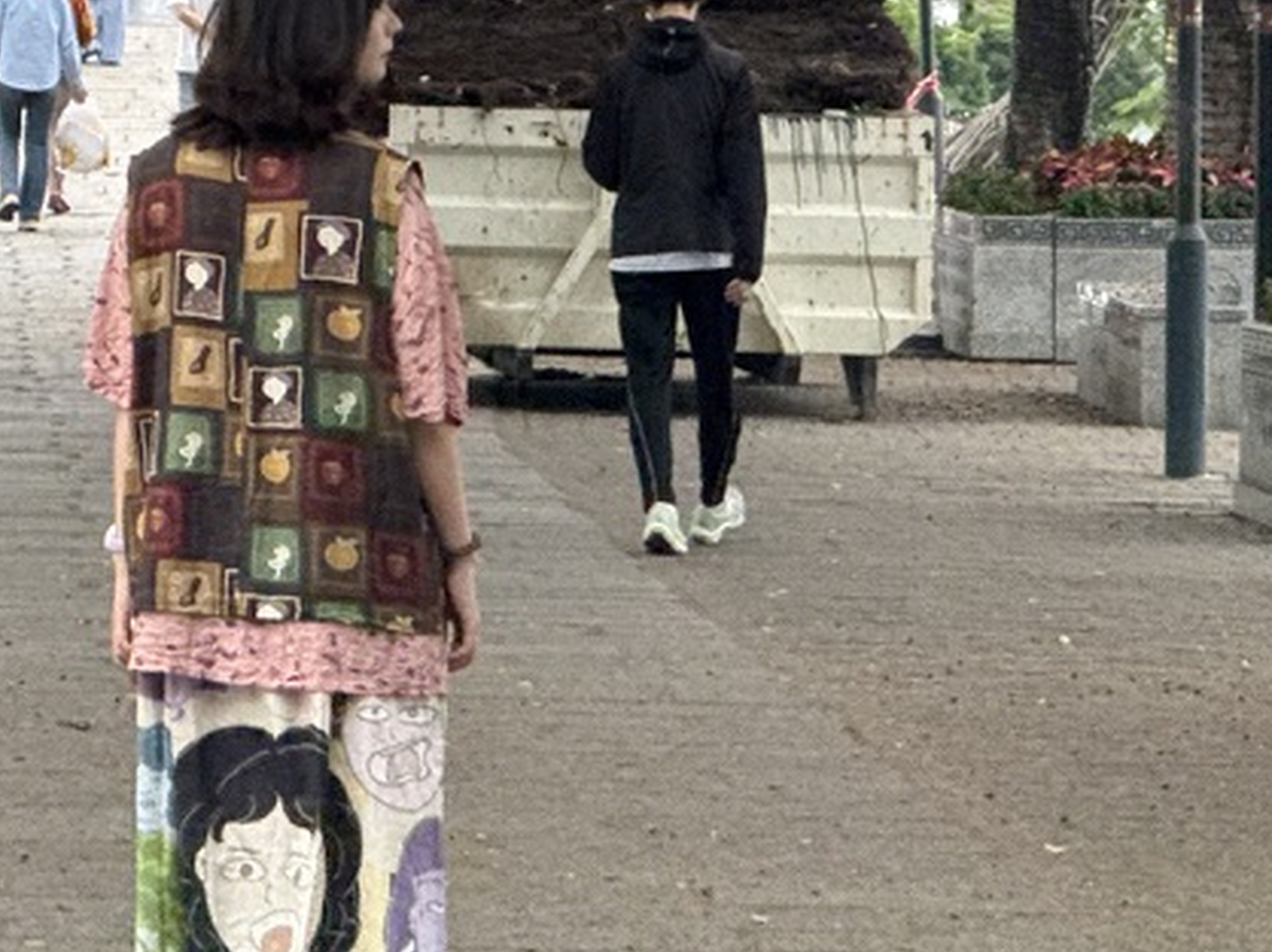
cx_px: -167
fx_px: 10797
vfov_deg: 5.0
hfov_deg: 6.7
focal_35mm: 294
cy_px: -116
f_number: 2.8
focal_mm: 15.66
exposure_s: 1/121
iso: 160
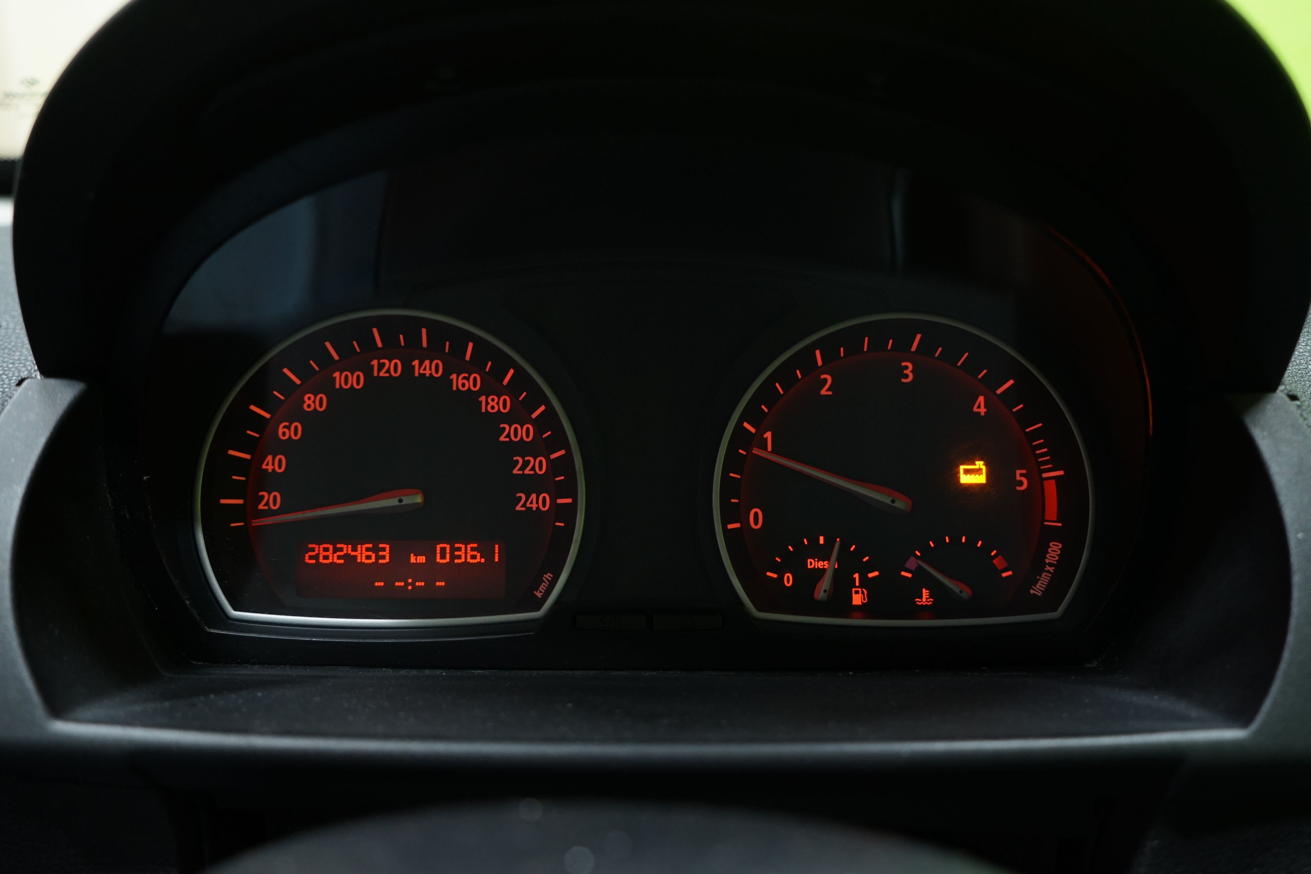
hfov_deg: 63.7
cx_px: 656
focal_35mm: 29
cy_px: 437
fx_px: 1056
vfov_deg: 45.0
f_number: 4.5
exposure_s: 1/20
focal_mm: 29
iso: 1000
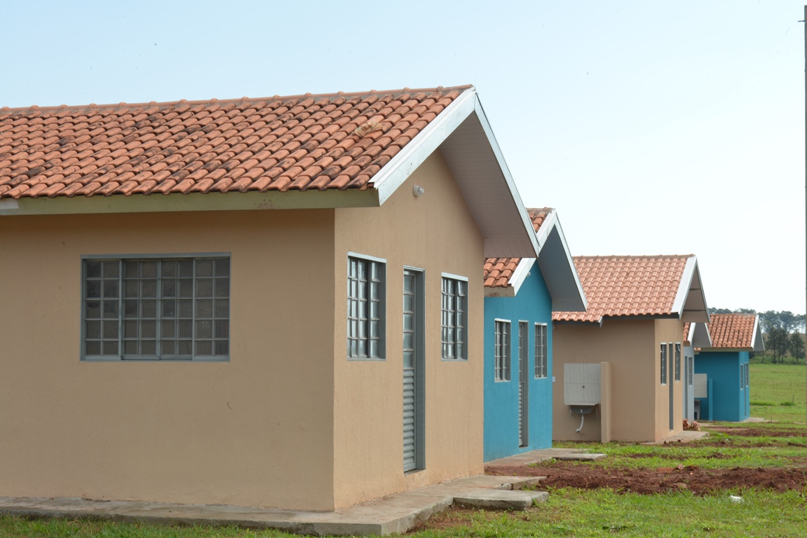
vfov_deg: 19.5
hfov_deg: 28.8
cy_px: 269
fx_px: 1569
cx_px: 404
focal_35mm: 70
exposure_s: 1/50
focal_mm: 70
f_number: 18
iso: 250
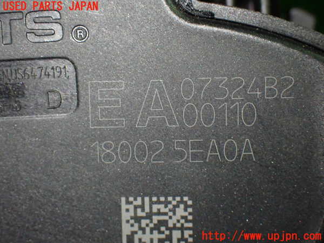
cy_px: 122
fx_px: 627
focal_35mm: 67
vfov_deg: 21.9
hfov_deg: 29.0
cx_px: 162
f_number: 3.8
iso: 800
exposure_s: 1/60
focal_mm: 11.88
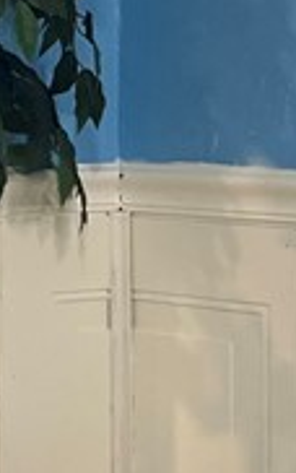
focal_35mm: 155
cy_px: 83
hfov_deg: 6.7
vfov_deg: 13.4
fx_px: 1997
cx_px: -898
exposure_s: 1/62
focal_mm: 5.1
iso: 100
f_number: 1.6
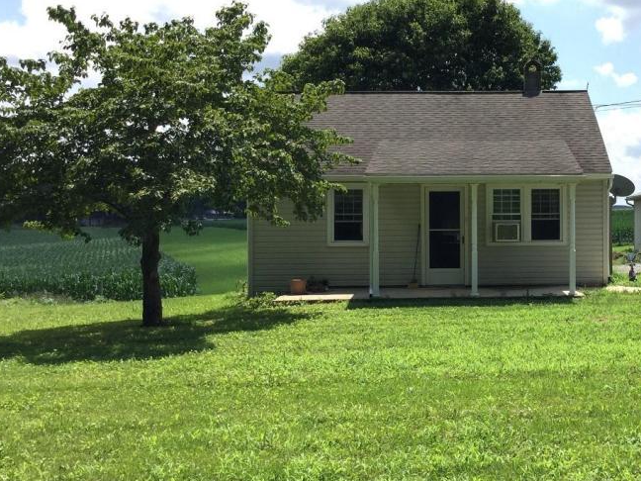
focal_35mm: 49
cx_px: 481
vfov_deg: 29.7
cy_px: 220
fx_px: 907
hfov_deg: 37.9
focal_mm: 3.3
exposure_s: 1/783
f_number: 2.4
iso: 25
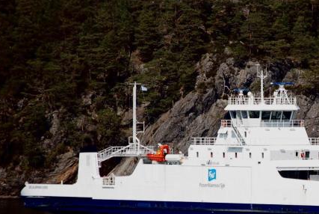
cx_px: 264
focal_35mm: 506
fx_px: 4490
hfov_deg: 4.1
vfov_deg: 2.7
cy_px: 163
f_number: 6.3
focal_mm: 180
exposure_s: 1/1000
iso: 200
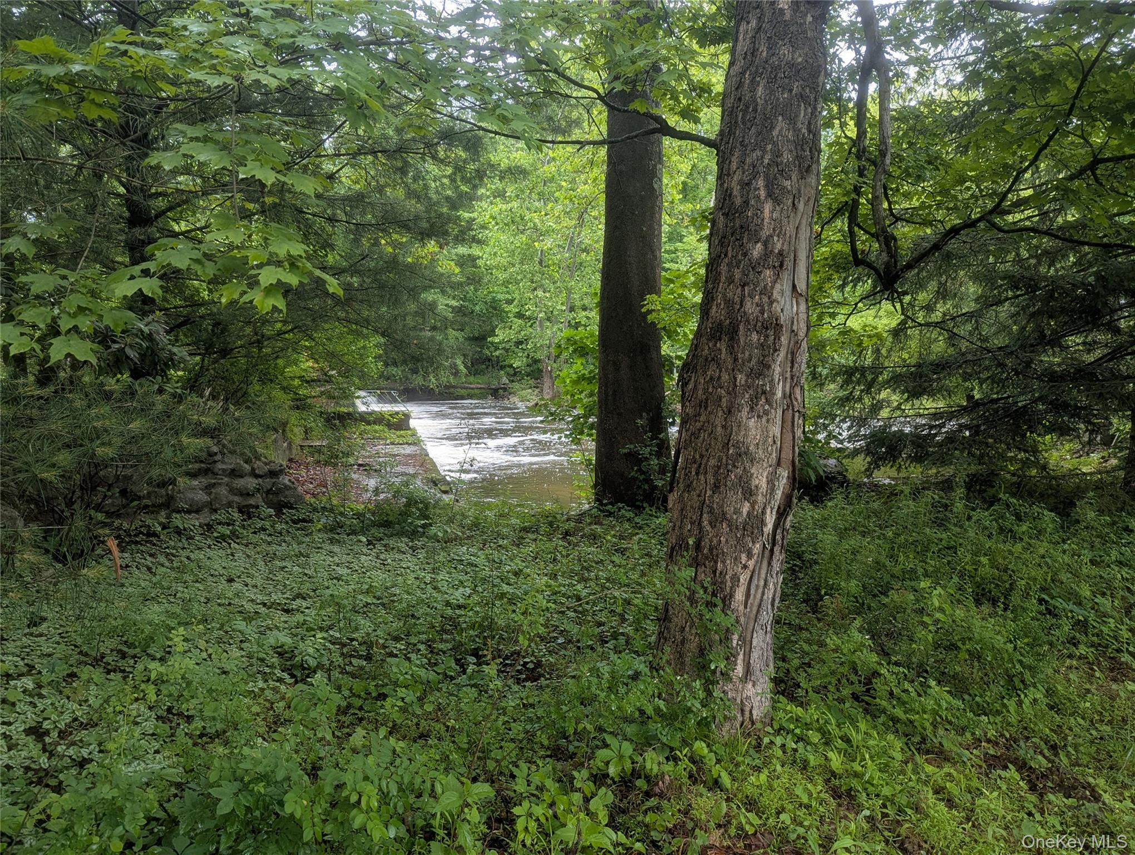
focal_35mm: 24
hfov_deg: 71.5
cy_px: 428
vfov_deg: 56.9
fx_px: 788
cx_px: 568
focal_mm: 6.81
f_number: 1.85
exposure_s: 1/151
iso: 42
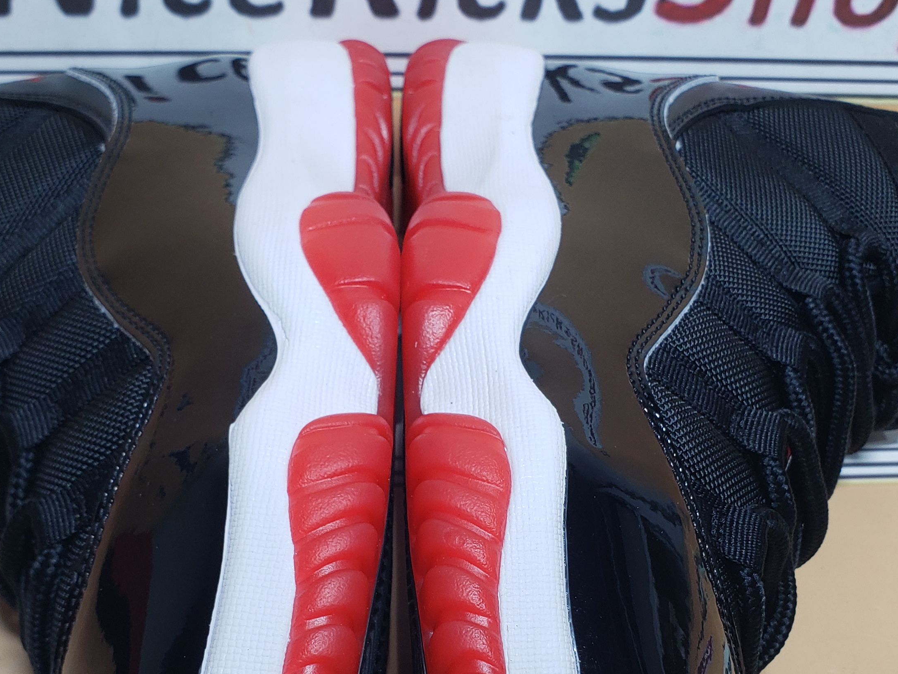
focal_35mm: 48
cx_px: 436
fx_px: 1245
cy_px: 506
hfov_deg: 39.7
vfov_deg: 29.8
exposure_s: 1/237
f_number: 2.4
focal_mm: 4.3
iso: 50
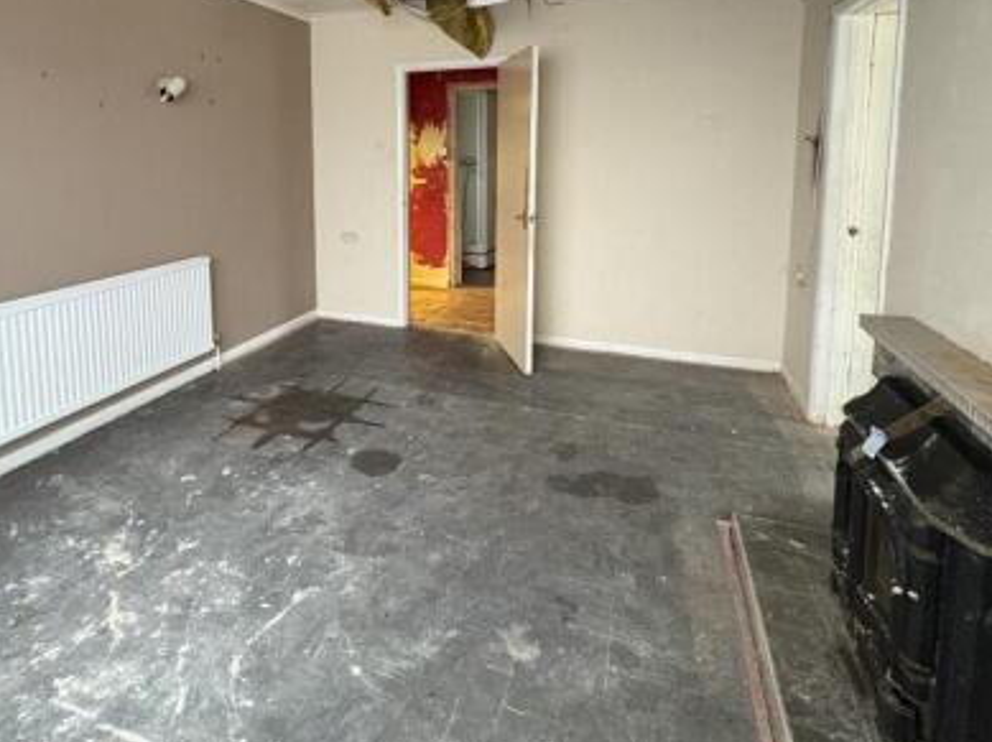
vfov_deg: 60.9
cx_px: 394
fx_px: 601
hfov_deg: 78.1
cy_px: 215
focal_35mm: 21
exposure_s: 1/60
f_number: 2.2
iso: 640
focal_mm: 2.22
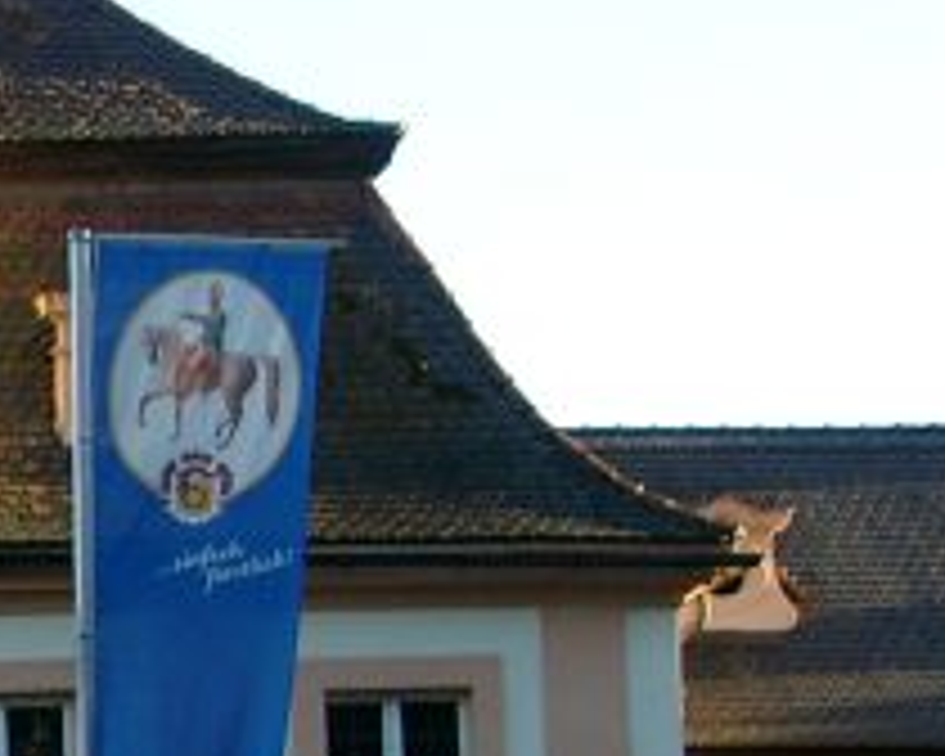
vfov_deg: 10.3
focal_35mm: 149
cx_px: -652
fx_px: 4167
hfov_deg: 12.1
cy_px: 657
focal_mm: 8.4
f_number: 4
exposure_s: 1/99.8
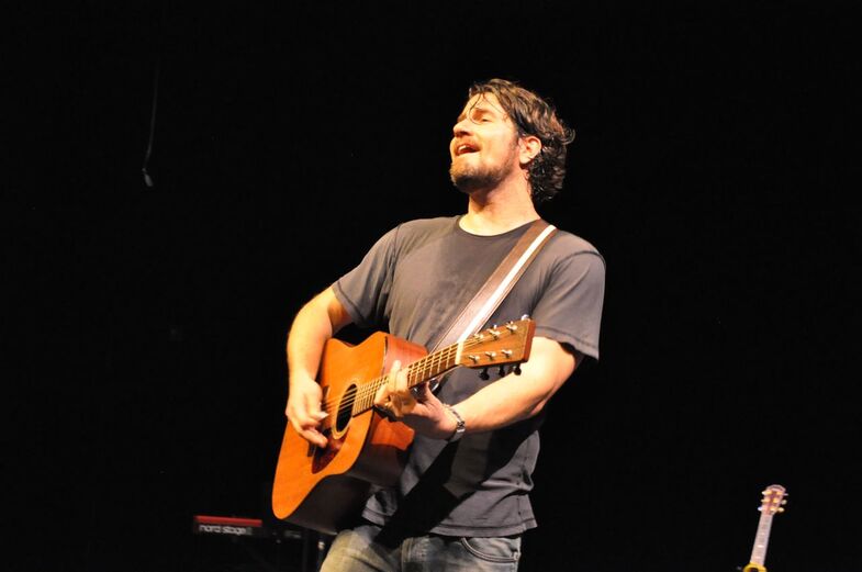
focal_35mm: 66
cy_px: 286
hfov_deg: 30.6
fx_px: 1578
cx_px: 431
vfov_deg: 20.5
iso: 4000
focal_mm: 44
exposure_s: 1/30
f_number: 5.3
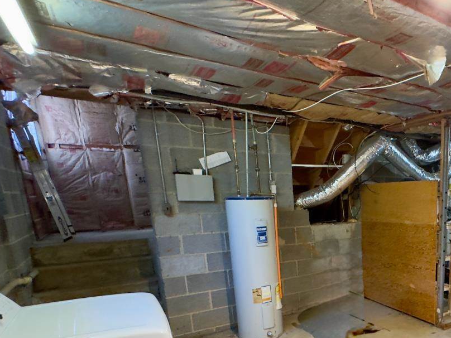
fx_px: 339
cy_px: 274
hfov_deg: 60.6
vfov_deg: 49.7
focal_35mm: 26
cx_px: 375
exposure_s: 1/40
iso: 800
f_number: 2.2
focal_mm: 2.22
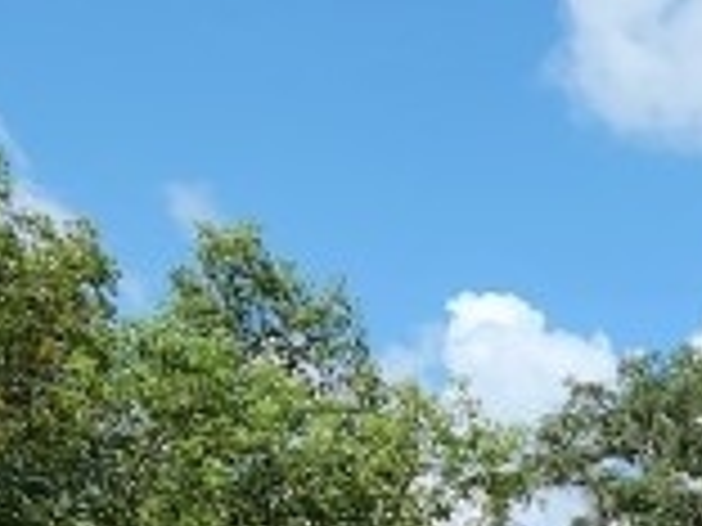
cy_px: 1003
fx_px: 3062
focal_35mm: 151
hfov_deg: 11.7
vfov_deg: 9.3
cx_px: 1413
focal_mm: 5.4
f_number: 1.8
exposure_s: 1/1645
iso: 20
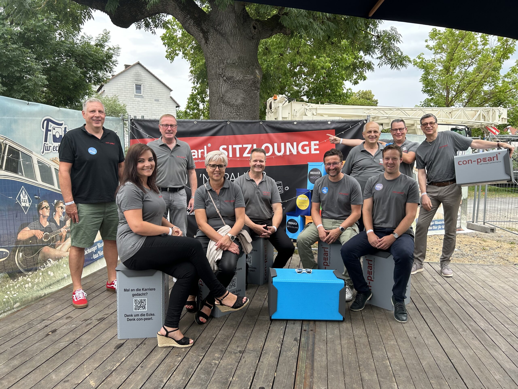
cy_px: 194
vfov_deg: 53.1
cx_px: 259
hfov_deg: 67.3
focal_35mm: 26
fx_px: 389
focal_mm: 5.7
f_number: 1.5
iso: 50
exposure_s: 1/377
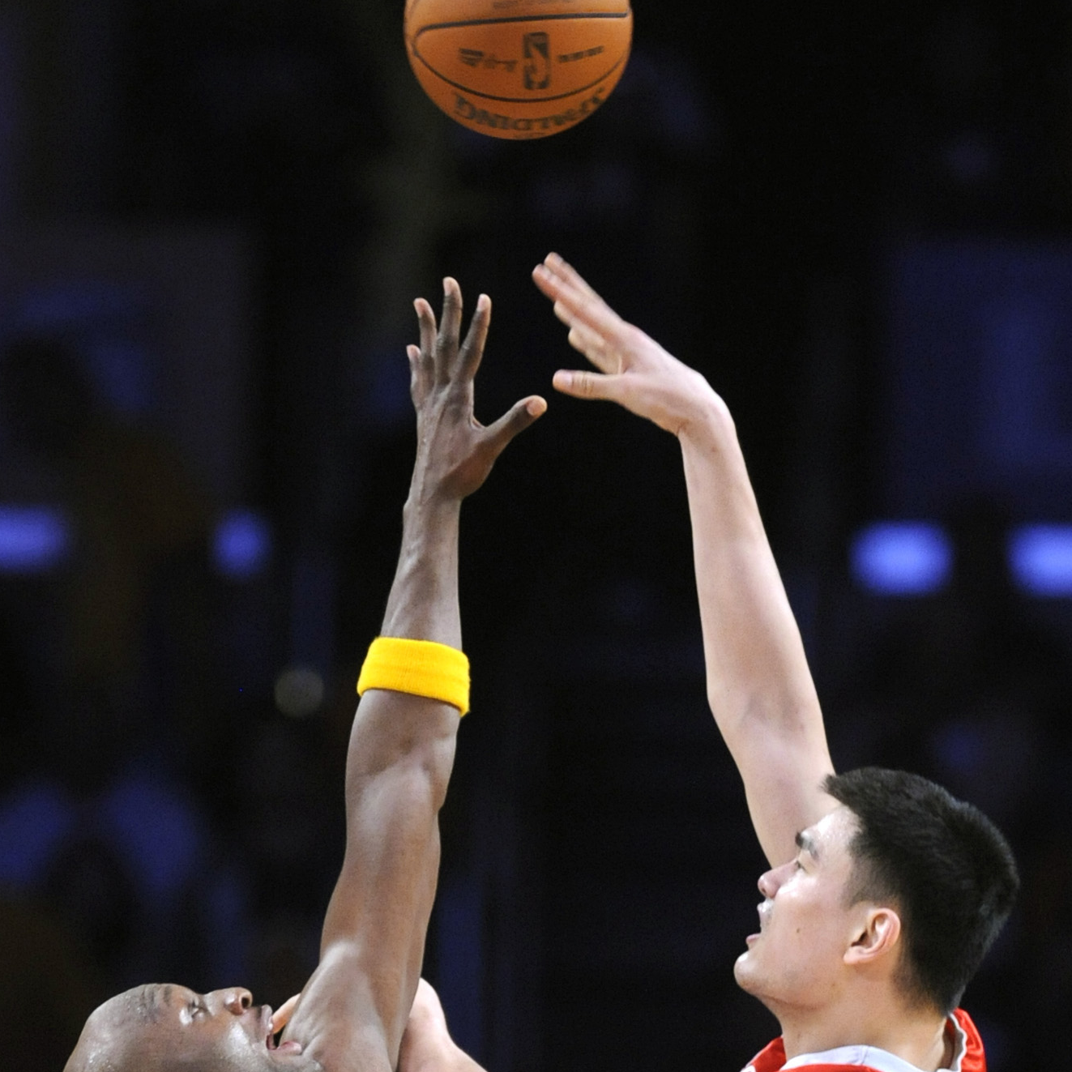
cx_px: 536
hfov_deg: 4.6
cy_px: 686
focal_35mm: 385
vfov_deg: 4.6
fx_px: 13489
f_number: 2.8
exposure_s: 1/640
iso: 2000
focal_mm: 300
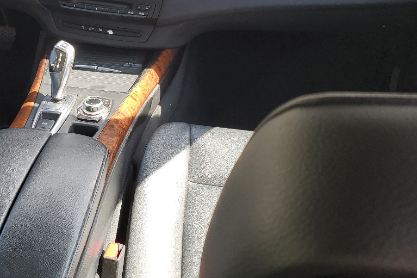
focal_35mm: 48
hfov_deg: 39.7
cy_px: 104
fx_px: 556
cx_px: 92
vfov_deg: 28.0
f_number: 1.5
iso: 50
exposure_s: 1/256
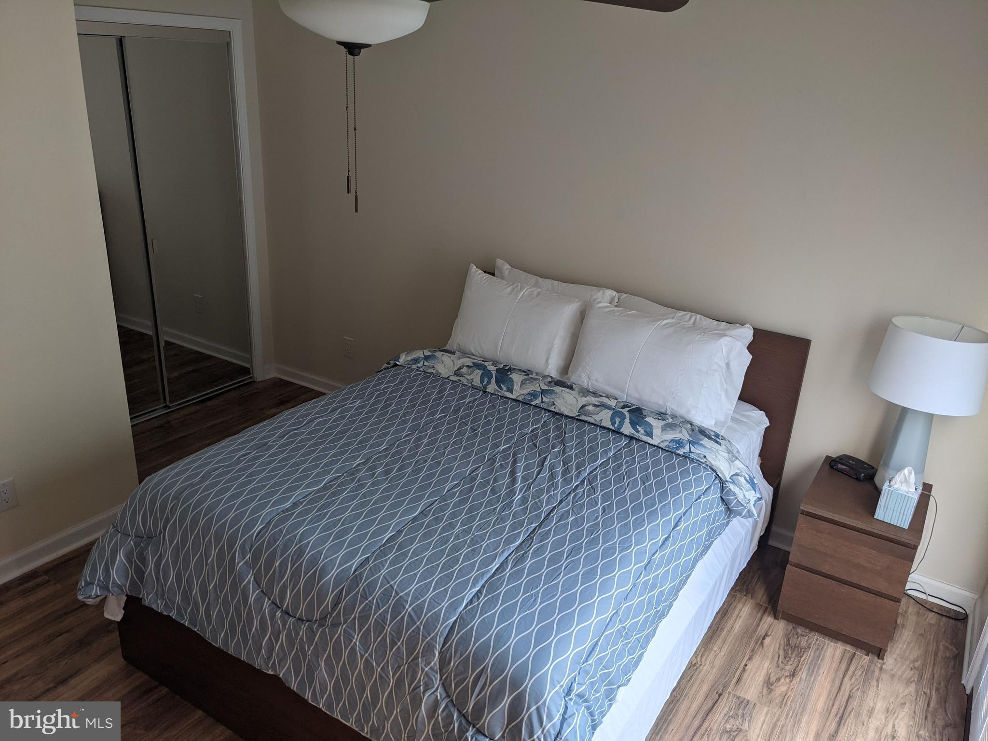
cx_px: 494
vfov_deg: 51.4
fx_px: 771
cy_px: 370
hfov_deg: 65.3
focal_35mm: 27
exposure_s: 1/120
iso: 67
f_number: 1.73
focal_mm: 4.38
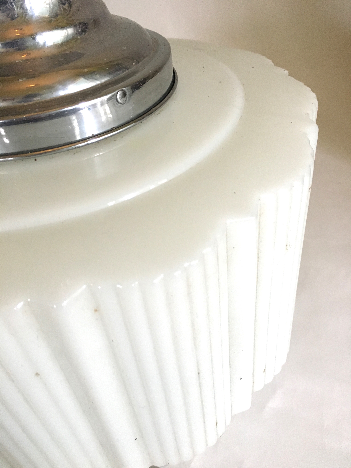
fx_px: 392
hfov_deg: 48.2
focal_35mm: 29
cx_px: 176
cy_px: 234
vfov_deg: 61.7
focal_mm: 4.15
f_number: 2.2
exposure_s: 1/30
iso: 125
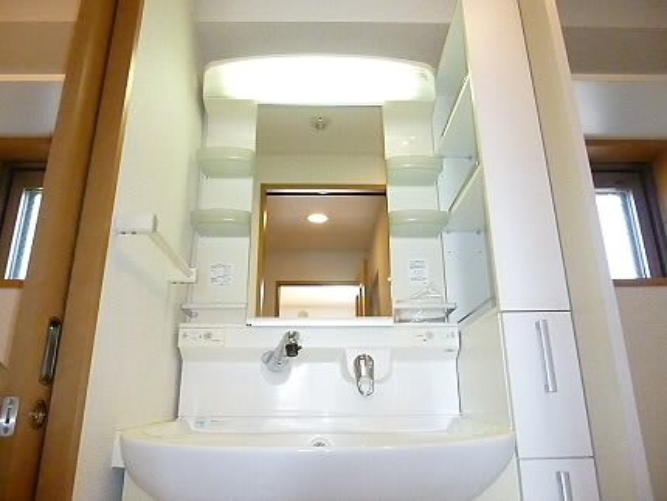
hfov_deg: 69.4
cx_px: 334
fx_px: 482
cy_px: 250
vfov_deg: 54.9
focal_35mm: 25
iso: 1600
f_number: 3.1
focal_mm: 4.5
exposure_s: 1/320
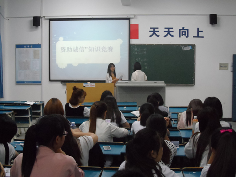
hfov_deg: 36.2
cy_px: 88
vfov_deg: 27.5
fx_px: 361
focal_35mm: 53
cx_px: 118
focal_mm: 8.7
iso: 800
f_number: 4
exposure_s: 1/45
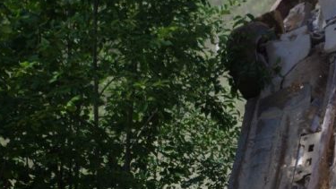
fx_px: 5738
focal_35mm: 644
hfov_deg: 3.4
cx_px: 305
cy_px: 177
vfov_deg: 1.9
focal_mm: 200
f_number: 8
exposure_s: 1/500
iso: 400
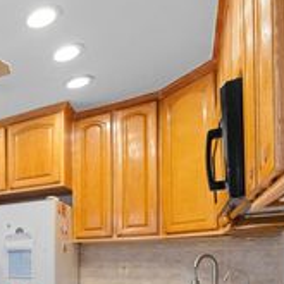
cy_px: 264
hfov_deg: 30.8
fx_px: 334
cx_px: -119
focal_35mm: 36
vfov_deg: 41.7
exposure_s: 1/5
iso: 800
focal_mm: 14
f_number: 10
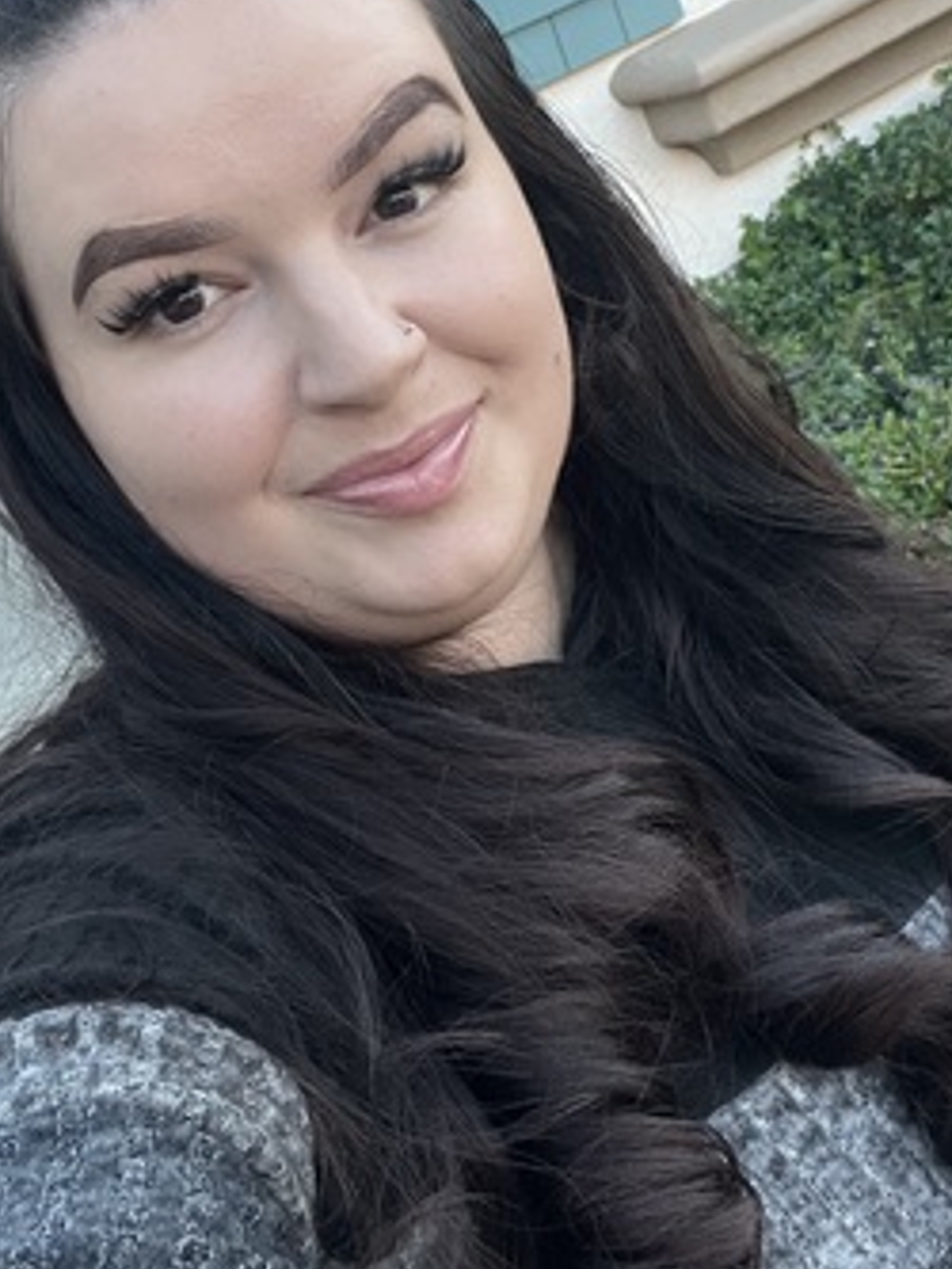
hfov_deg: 32.2
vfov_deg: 41.7
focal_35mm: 45
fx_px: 1649
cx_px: 470
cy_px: 469
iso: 80
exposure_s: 1/121
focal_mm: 2.71
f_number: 2.2
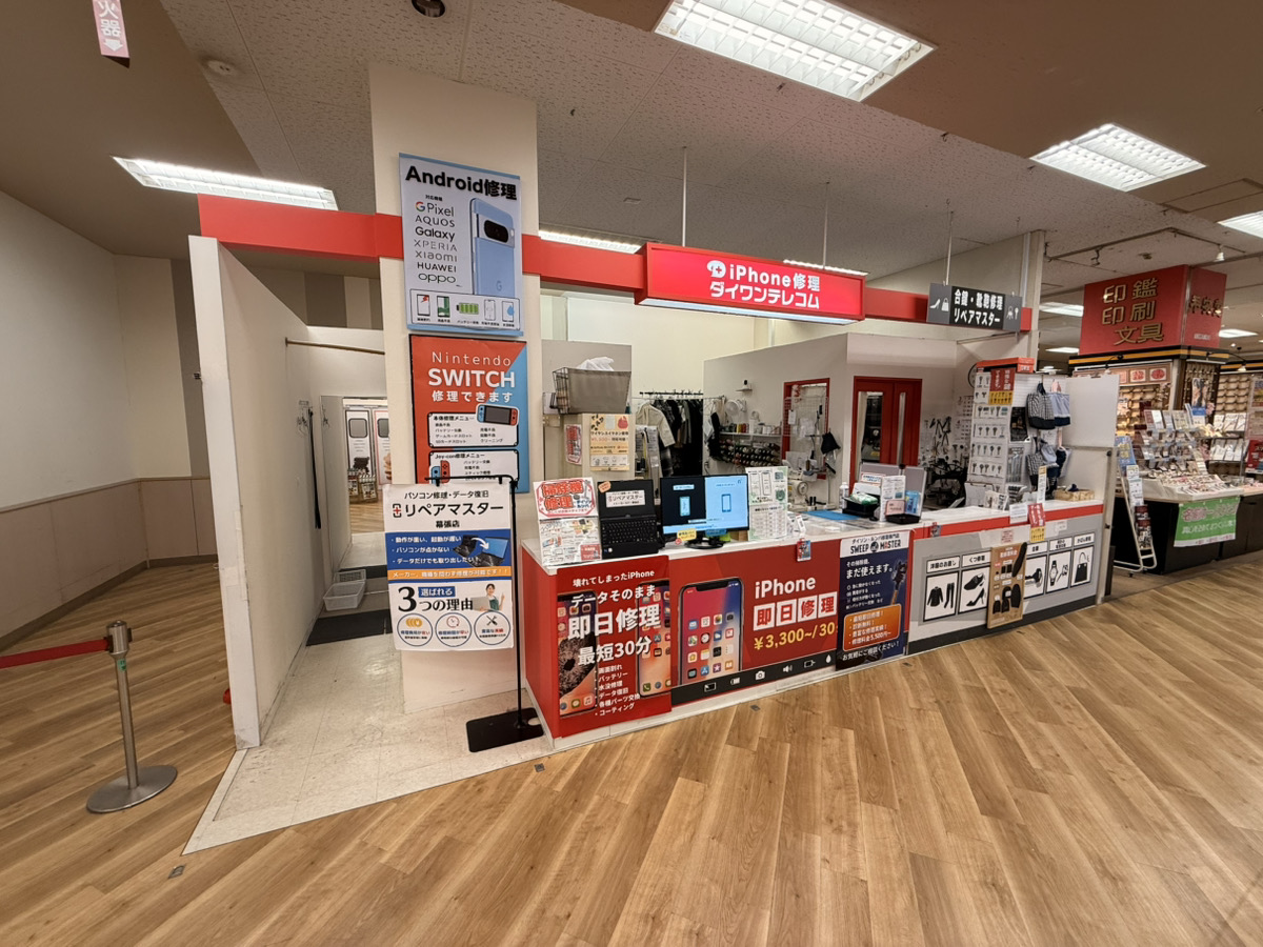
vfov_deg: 85.7
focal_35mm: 14
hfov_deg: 102.1
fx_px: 511
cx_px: 632
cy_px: 474
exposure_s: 1/100
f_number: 2.2
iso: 100
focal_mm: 2.22
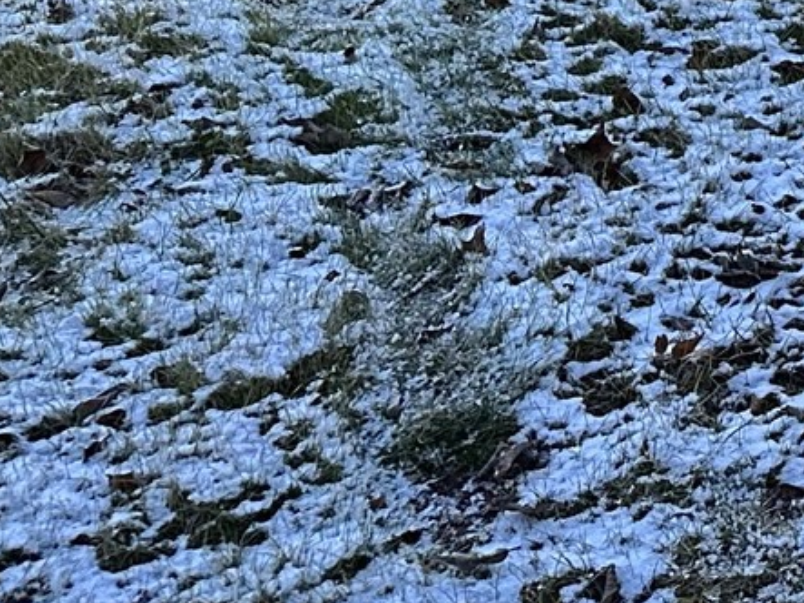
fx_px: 2577
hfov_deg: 15.0
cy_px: -786
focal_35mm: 111
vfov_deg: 11.4
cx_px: 1526
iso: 80
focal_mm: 6.86
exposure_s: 1/1779
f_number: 1.78
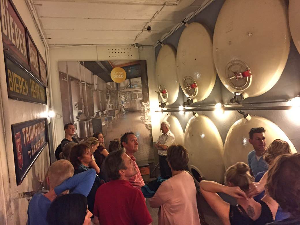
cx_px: 150
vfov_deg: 48.2
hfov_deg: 61.7
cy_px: 112
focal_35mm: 29
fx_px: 251
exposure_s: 1/15
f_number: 2.2
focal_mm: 4.15
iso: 250
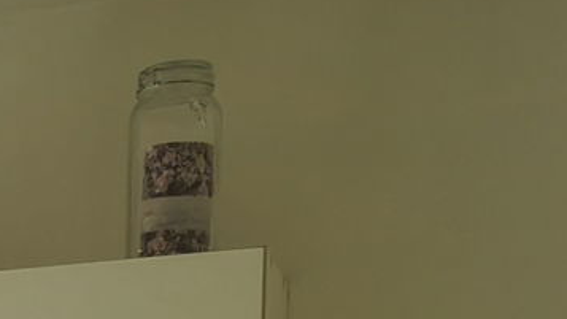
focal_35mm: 132
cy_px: 840
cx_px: -543
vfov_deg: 8.2
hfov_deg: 13.9
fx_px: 1985
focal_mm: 3.95
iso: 100
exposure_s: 1/60
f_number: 1.8
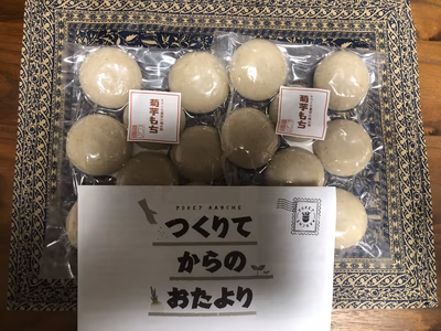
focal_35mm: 28
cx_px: 220
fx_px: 357
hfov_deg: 63.4
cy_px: 166
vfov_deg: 49.7
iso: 64
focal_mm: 3.99
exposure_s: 1/15
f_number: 1.8
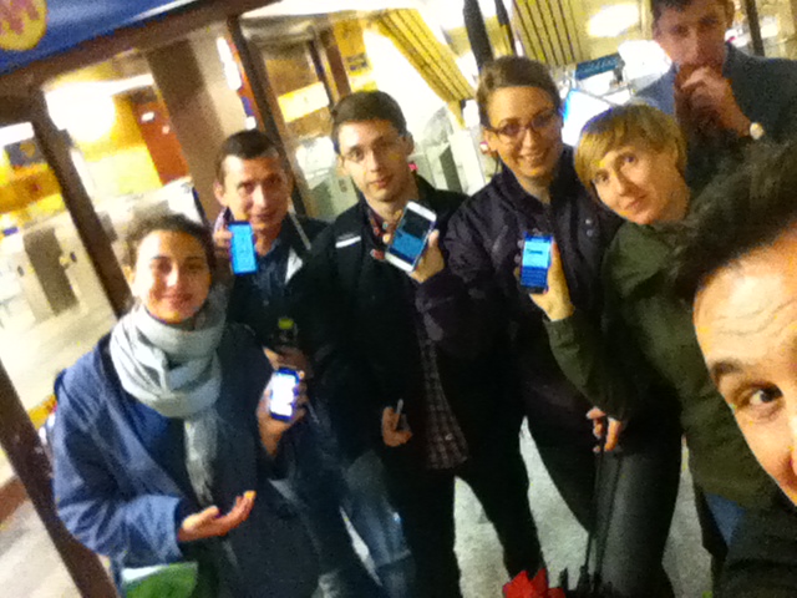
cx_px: 398
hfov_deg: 52.6
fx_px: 806
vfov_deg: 40.7
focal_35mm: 35
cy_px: 299
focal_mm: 3.85
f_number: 2.4
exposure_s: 1/30
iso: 1600
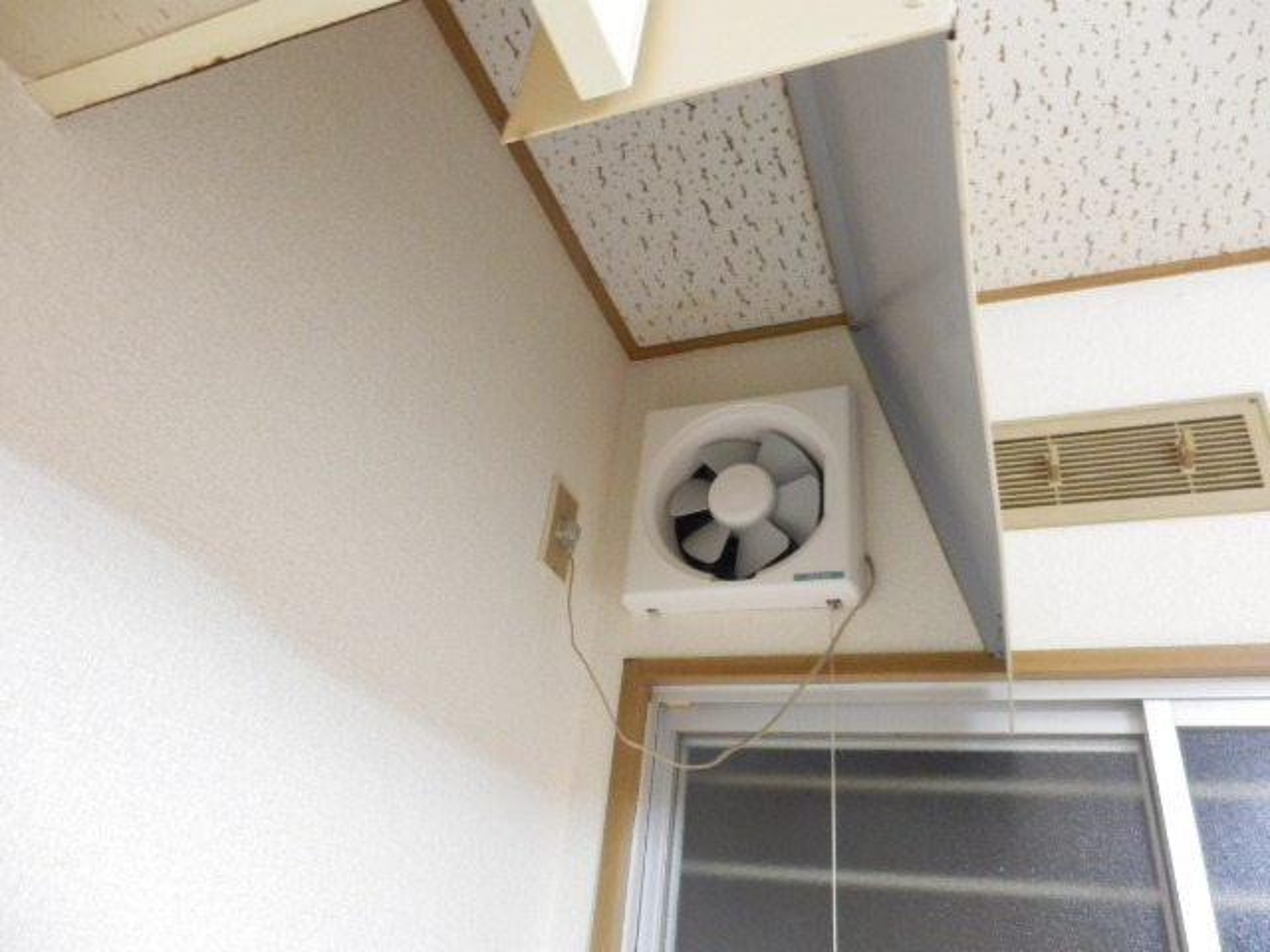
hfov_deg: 71.6
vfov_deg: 56.8
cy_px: 476
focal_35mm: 24
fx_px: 881
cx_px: 635
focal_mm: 4.2
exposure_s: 1/13
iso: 800
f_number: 3
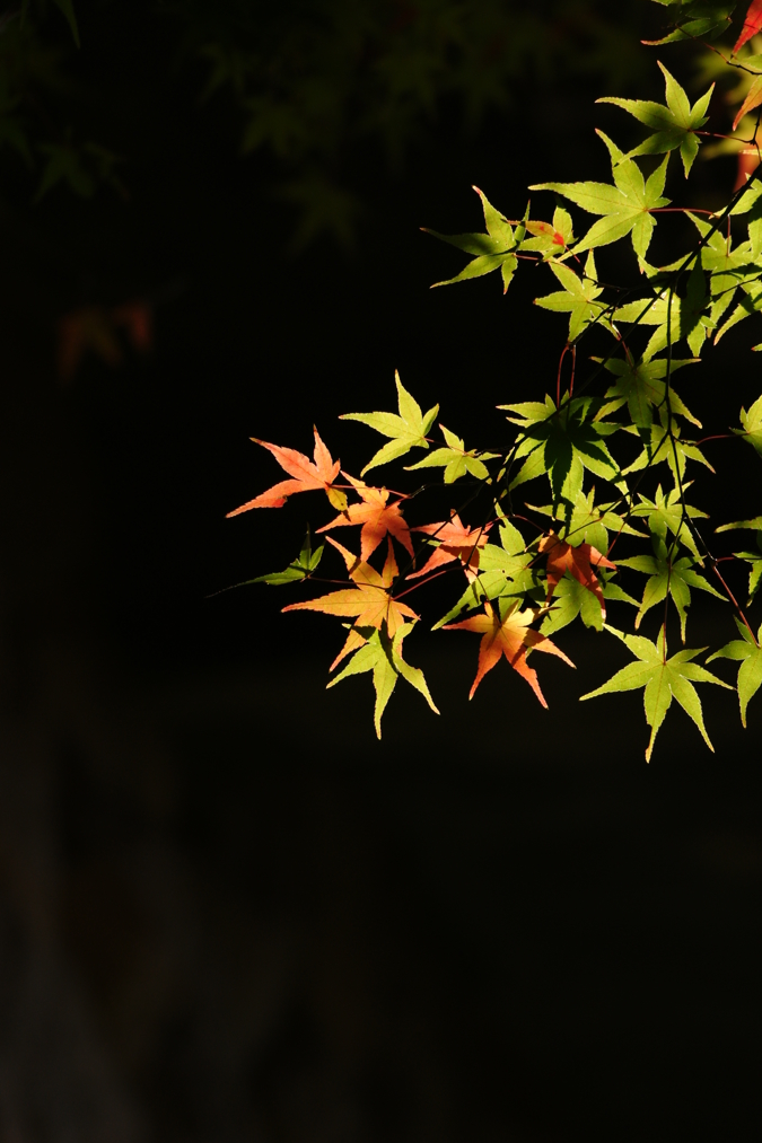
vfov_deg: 7.5
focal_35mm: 273
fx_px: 8670
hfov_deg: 5.0
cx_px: 384
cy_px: 575
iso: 200
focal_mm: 180
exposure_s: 1/200
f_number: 5.6
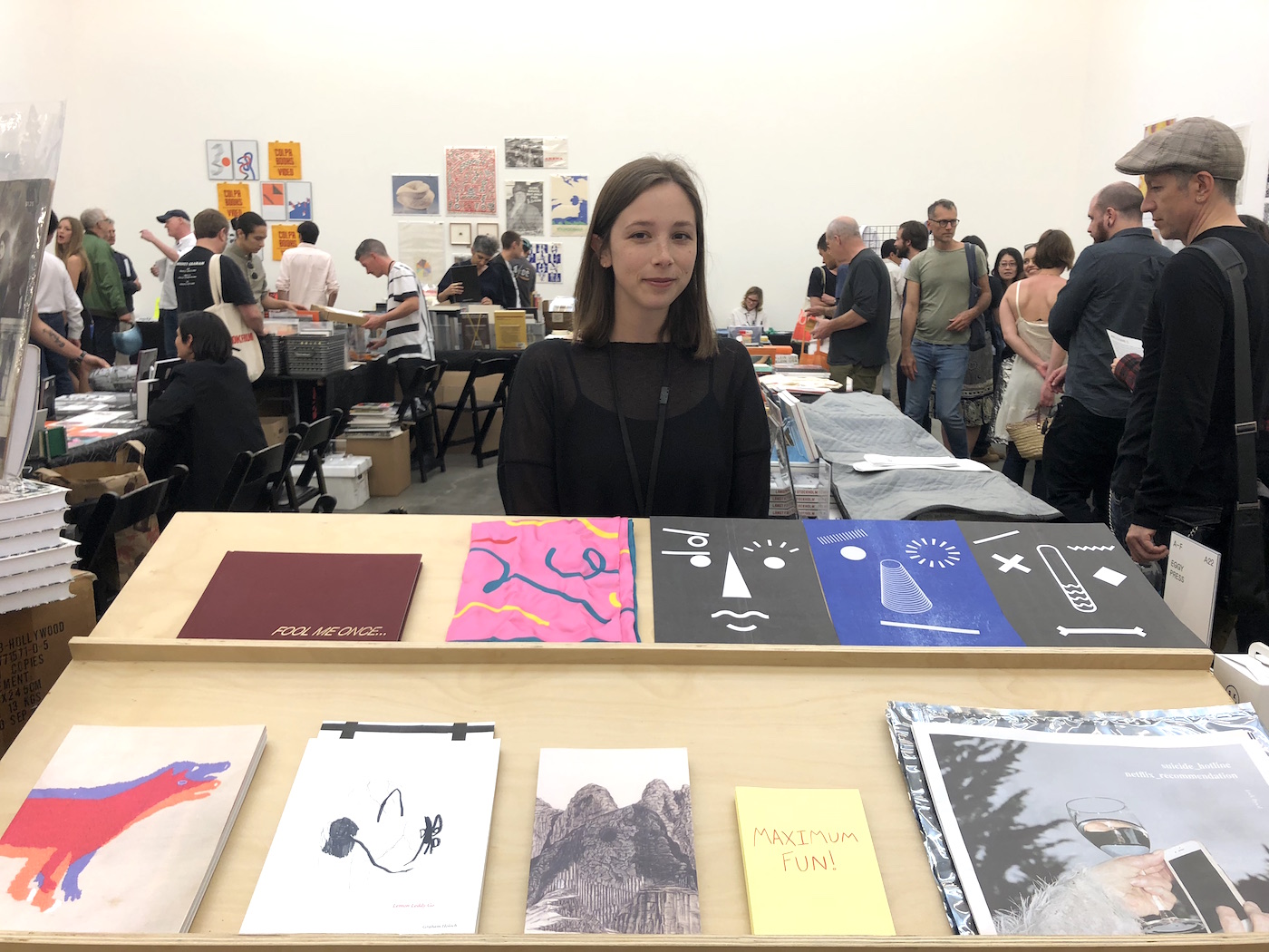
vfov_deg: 49.7
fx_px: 1026
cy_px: 476
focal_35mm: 28
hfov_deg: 63.4
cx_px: 634
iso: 40
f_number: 1.8
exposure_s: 1/120
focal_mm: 3.99
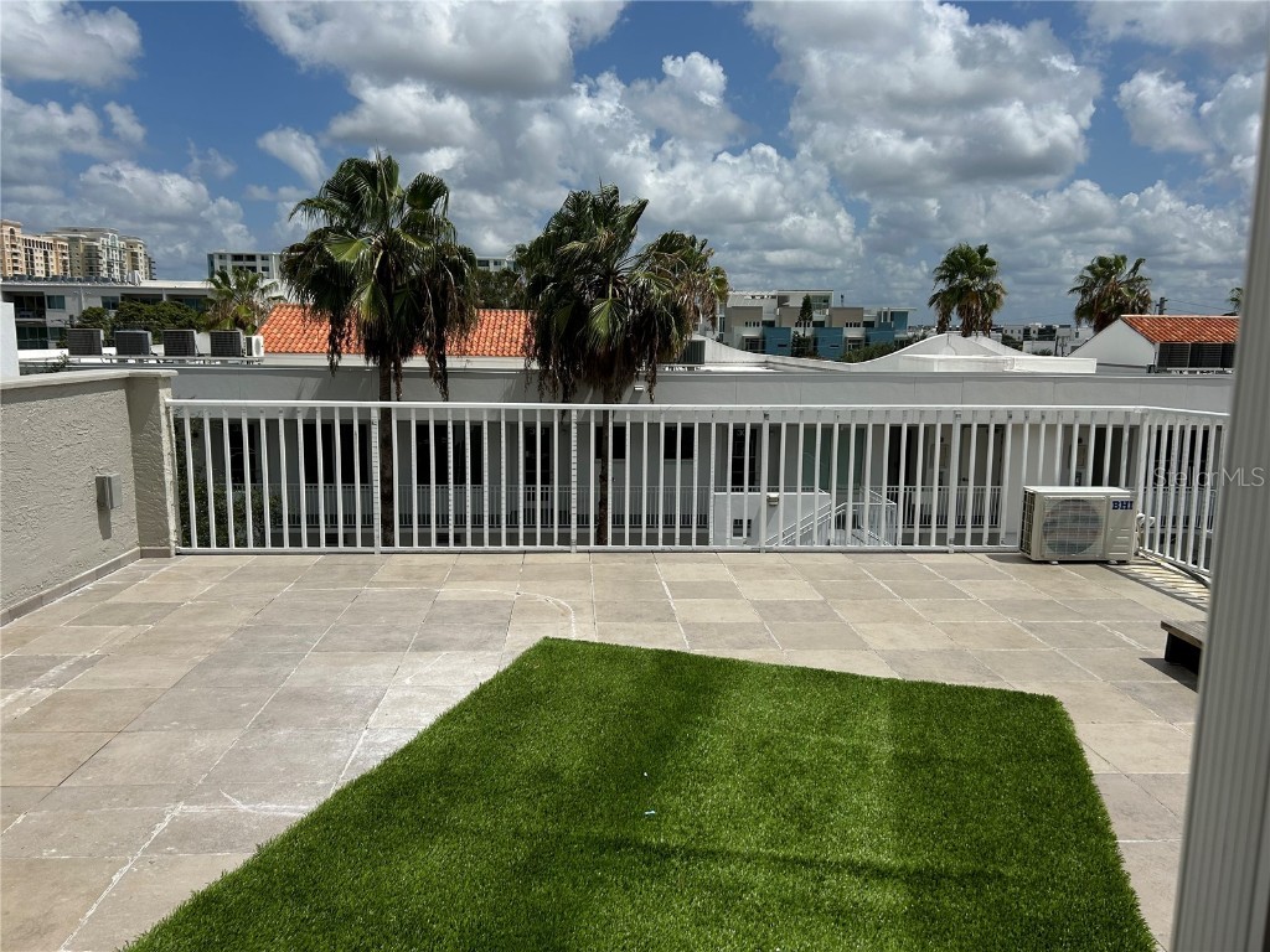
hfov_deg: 67.3
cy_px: 476
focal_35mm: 26
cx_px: 635
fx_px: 954
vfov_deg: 53.1
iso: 50
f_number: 1.5
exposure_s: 1/11364
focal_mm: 5.7
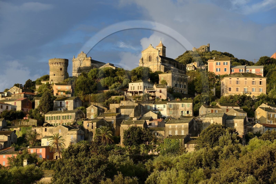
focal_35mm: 130
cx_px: 138
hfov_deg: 15.8
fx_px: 996
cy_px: 92
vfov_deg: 10.5
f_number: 9
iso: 200
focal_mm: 130
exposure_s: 1/200
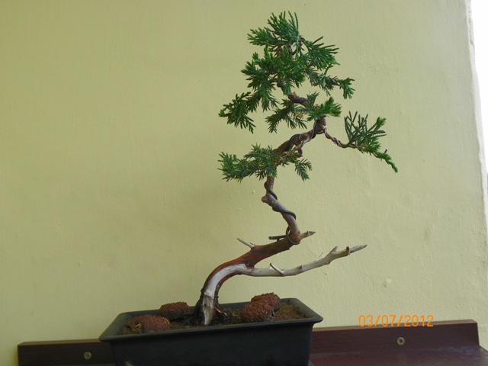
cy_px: 183
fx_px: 522
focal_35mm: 37
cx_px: 244
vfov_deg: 38.7
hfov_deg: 50.1
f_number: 3.2
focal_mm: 6.6
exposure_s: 1/80
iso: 64
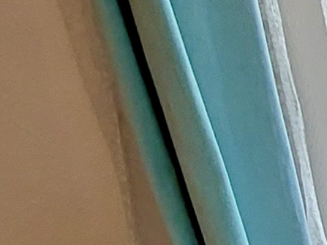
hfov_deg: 13.5
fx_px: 897
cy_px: 432
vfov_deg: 13.9
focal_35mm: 95
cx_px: 827
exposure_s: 1/109
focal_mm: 1.42
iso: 64
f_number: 2.2
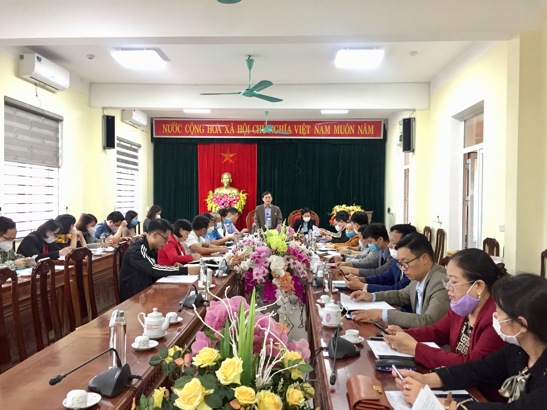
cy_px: 205
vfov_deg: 48.2
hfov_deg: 61.7
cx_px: 274
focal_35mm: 29
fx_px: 458
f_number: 2.2
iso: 200
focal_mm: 4.15
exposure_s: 1/33
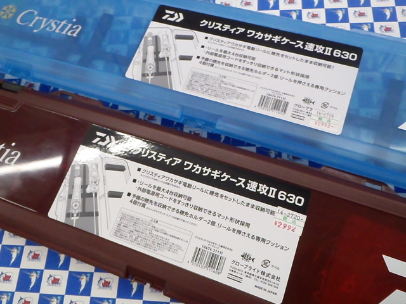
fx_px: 328
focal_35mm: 28
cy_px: 152
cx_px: 203
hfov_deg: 63.4
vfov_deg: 49.7
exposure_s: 1/160
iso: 800
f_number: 3.9
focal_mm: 5
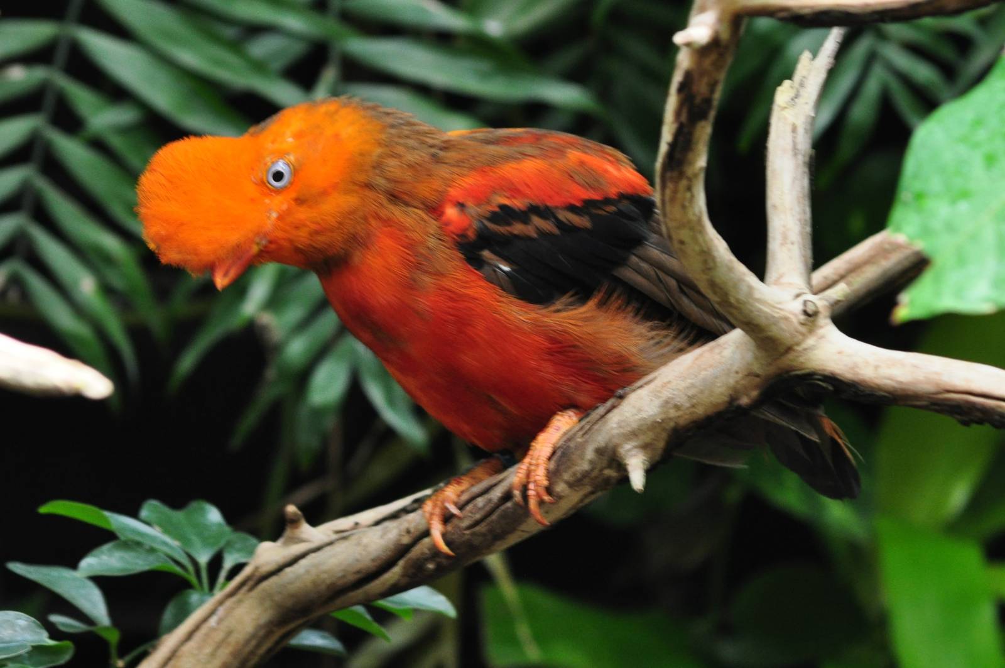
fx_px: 6274
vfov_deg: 6.1
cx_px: 502
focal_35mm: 225
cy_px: 334
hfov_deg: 9.2
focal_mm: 150
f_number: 7.1
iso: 800
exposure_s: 1/30
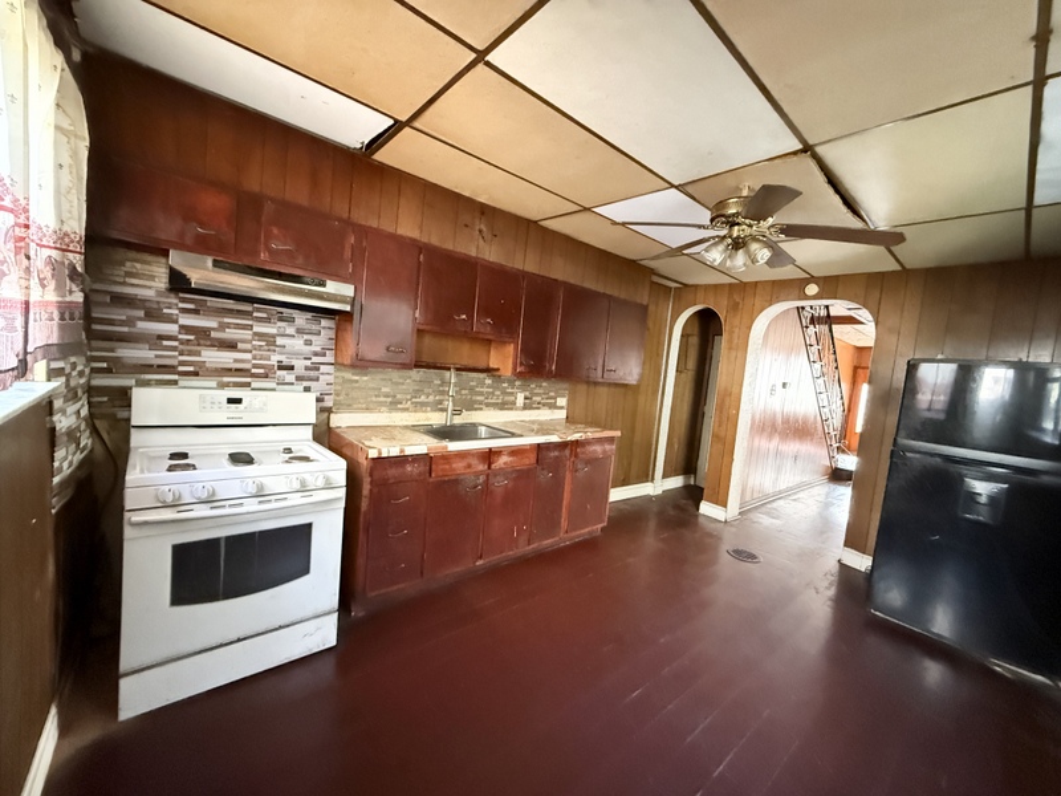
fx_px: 429
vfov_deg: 85.7
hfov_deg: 102.1
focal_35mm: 14
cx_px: 530
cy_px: 398
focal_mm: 2.22
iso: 1600
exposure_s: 1/60
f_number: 2.2
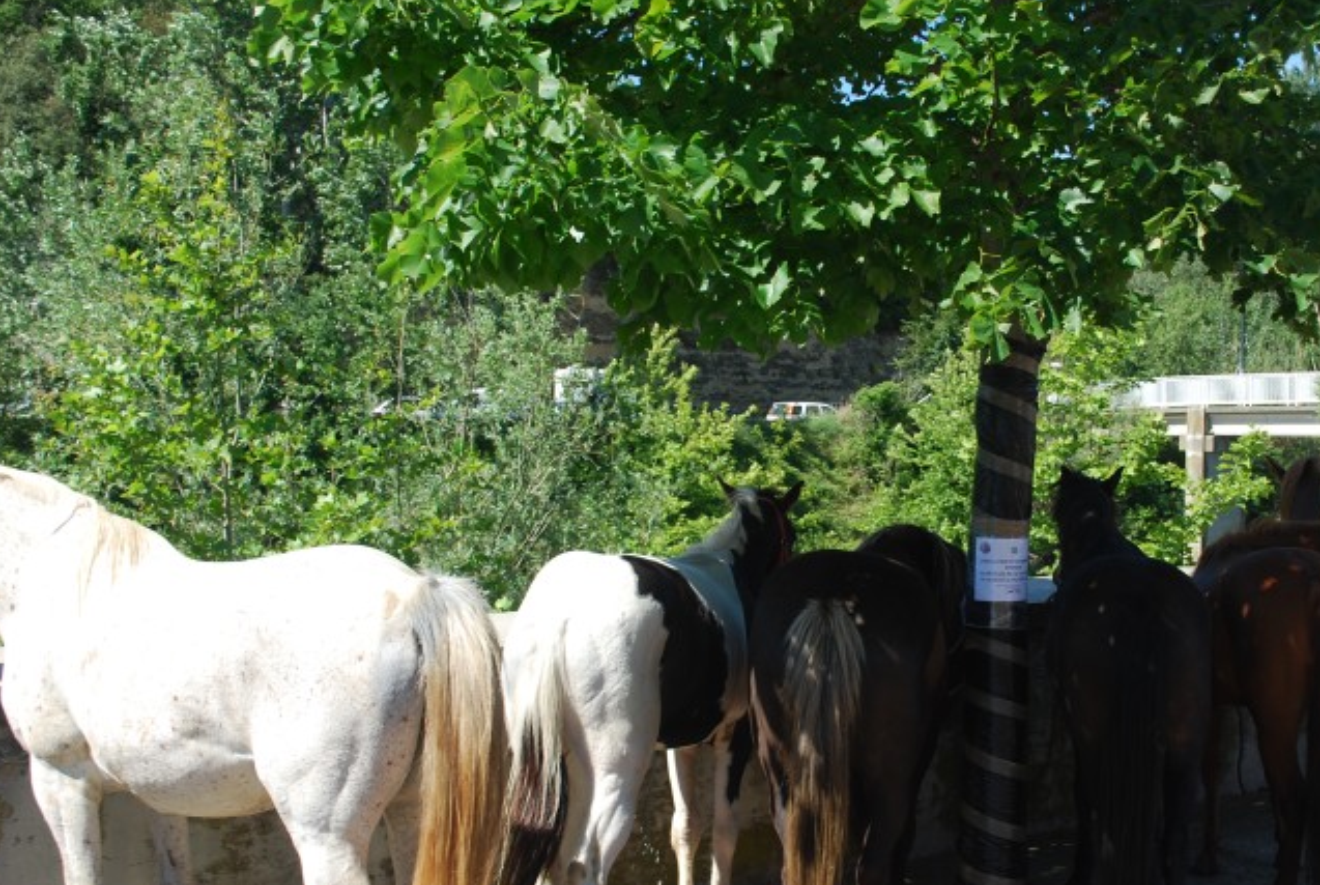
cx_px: 800
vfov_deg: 27.6
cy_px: 478
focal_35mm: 49
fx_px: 1800
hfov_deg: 40.1
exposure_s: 1/160
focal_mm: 26
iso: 100
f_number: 6.3
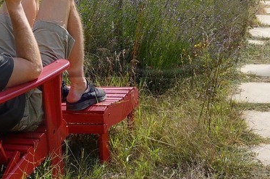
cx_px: 263
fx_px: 898
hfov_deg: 16.8
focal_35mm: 120
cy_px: -40
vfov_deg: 11.1
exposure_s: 1/500
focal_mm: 18.5
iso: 200
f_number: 7.1
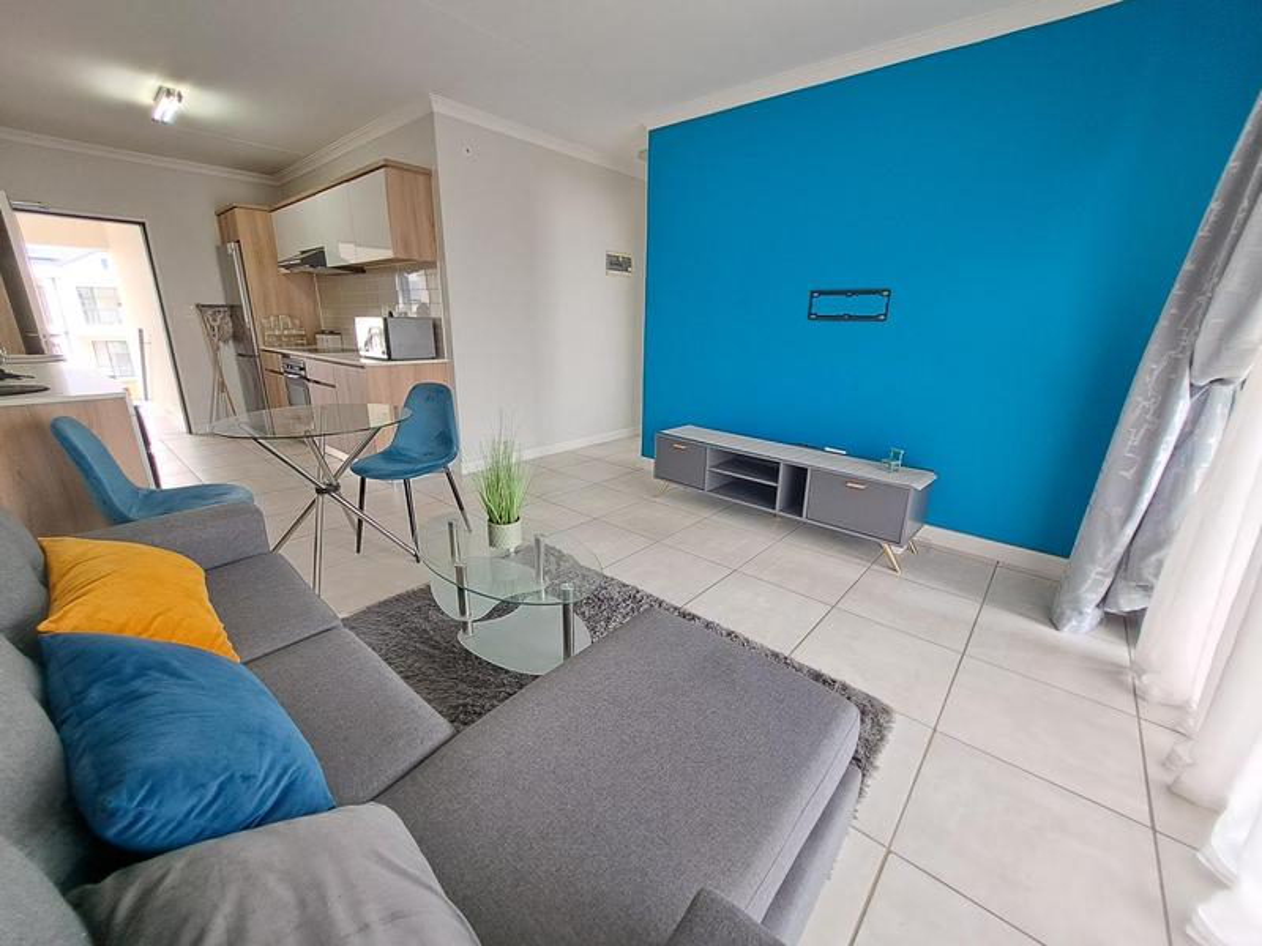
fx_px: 474
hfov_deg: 106.2
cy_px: 473
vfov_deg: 89.9
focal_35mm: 13
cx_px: 631
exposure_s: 1/50
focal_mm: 1.74
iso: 80
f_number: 2.2
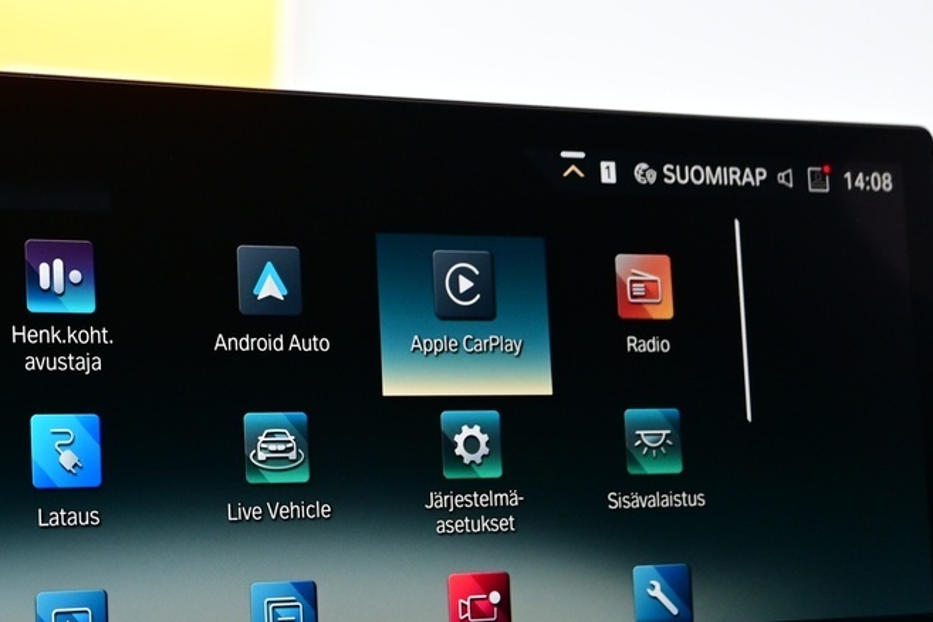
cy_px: 400
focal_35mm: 74
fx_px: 1918
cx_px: 132
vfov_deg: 18.4
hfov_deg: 26.6
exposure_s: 1/30
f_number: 3.8
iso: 900
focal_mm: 20
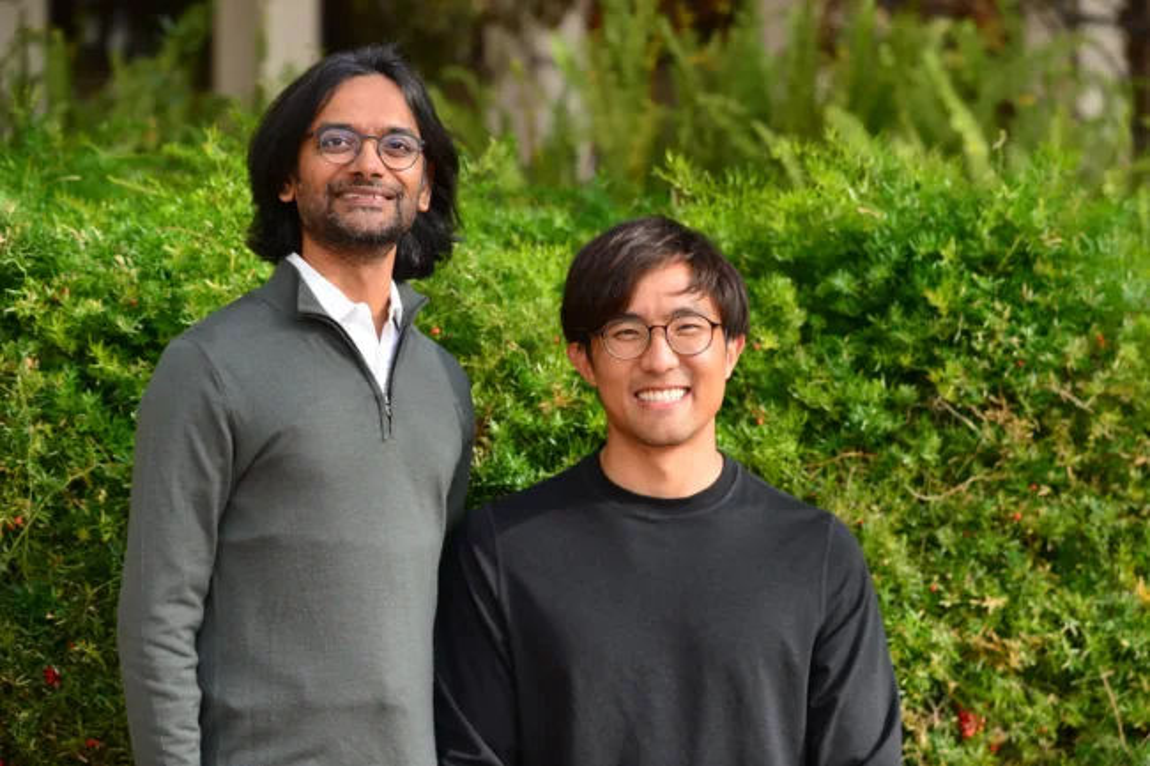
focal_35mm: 100
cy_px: 383
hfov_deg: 20.4
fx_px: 3193
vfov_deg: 13.7
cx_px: 575
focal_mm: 100
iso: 100
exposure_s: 1/200
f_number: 4
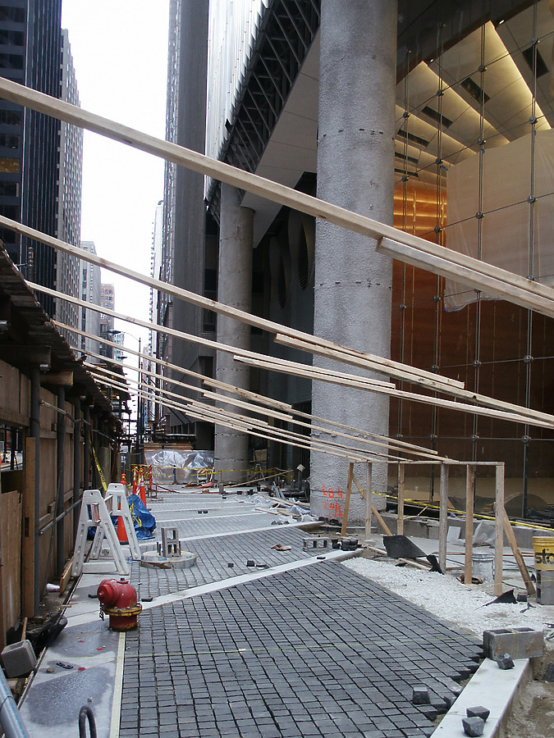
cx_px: 277
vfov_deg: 52.6
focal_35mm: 35
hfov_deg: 40.7
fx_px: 747
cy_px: 369
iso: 64
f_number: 3
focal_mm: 7.25
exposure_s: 1/60
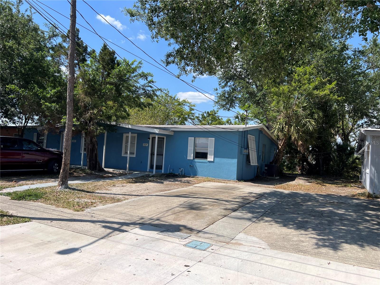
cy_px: 142
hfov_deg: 67.3
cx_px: 190
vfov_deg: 53.1
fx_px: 285
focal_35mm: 26
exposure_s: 1/3571
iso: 50
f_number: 1.5
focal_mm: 5.7
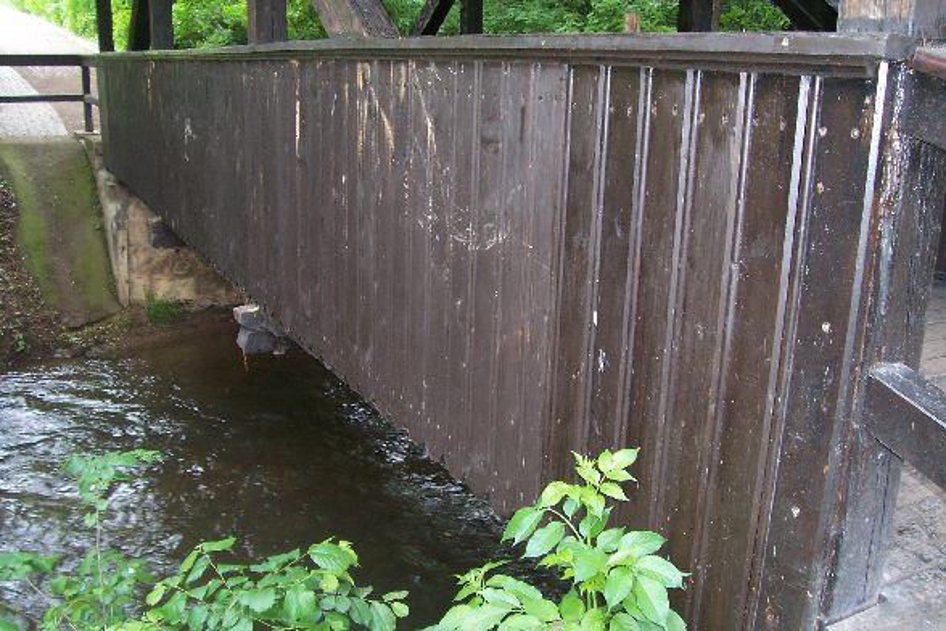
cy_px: 316
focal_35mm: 34
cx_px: 473
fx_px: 893
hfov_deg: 55.8
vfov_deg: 38.9
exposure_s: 1/60
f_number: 2.7
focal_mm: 5.6
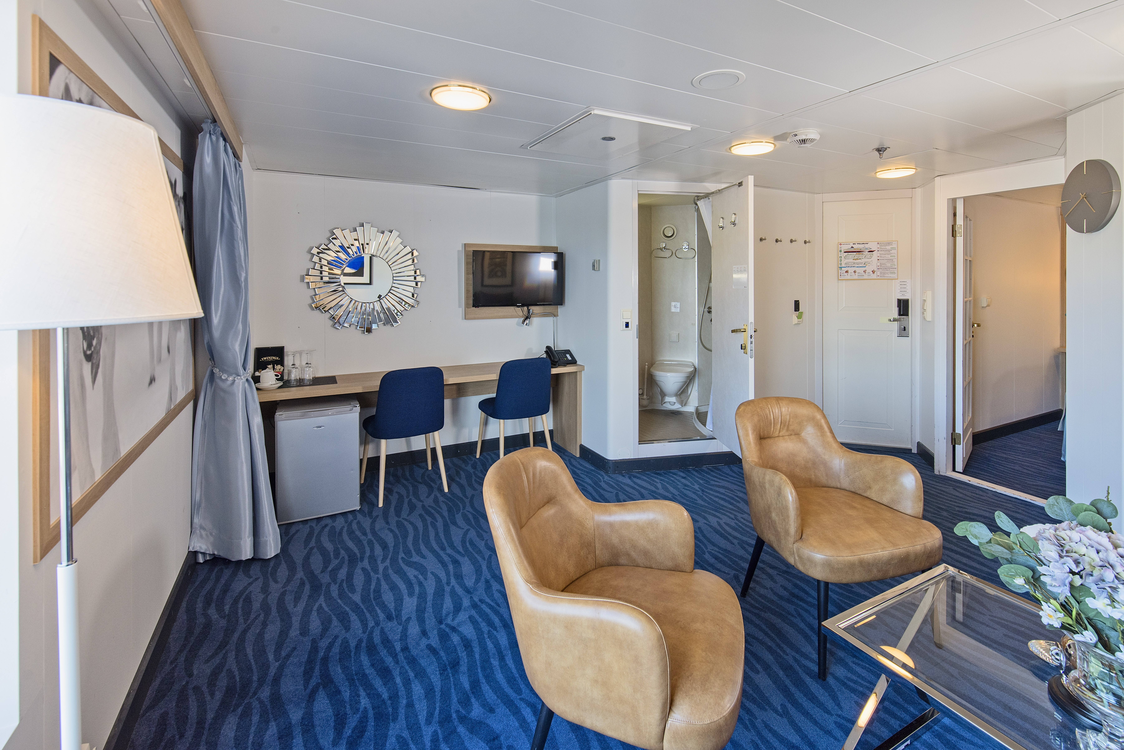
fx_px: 468
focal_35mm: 15
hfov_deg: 100.4
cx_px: 562
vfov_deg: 77.4
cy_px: 375
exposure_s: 1/20
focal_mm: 15
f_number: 6.3
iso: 400
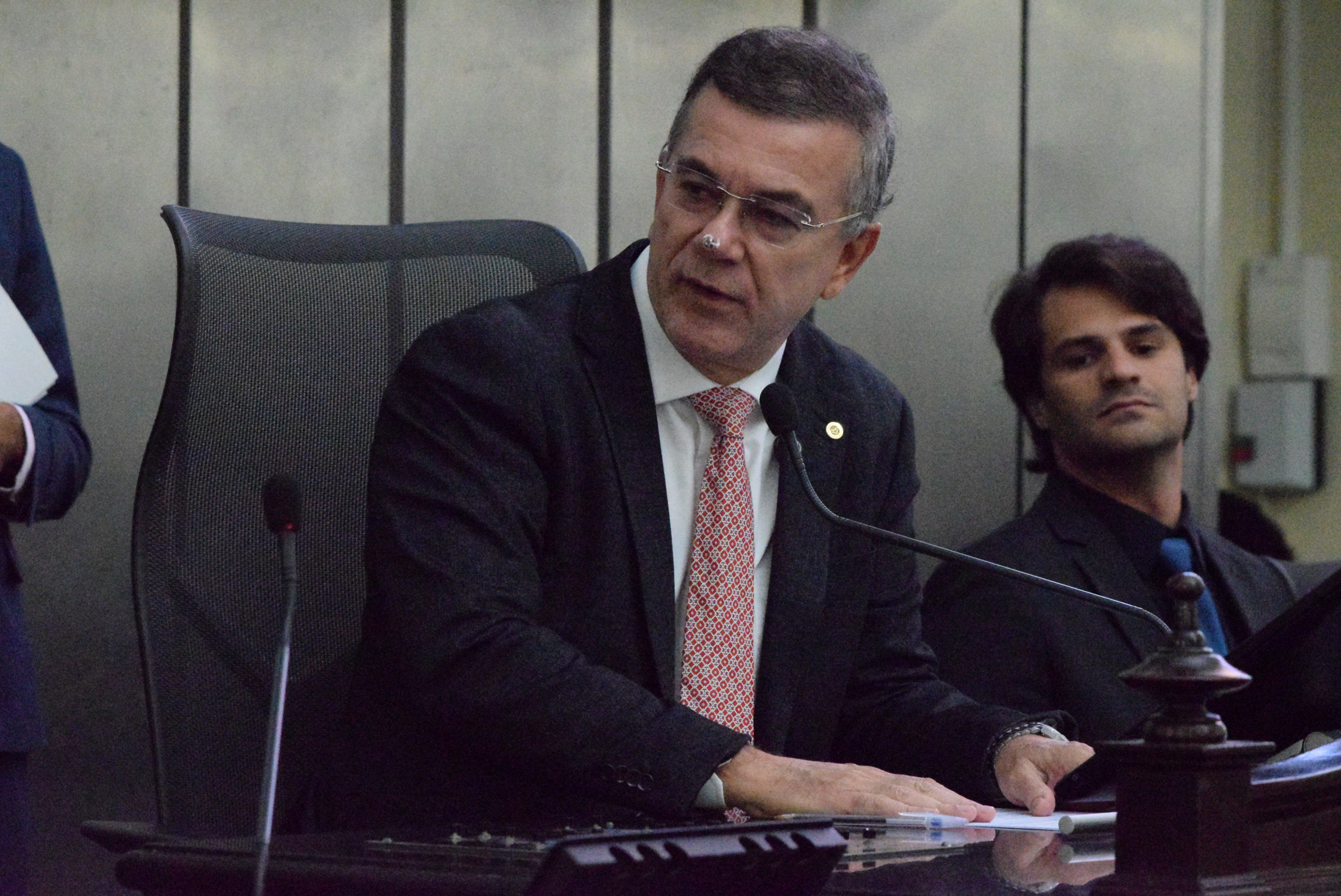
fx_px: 6710
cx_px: 670
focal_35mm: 180
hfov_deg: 11.4
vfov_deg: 7.6
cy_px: 448
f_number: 8
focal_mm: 120
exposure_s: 1/400
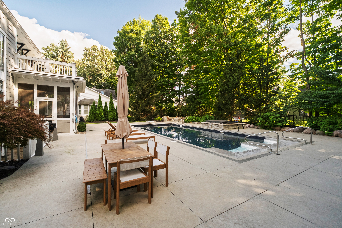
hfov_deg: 100.4
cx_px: 171
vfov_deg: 77.3
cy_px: 114
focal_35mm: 15
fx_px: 142
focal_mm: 10
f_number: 4
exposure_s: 1/250
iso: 400
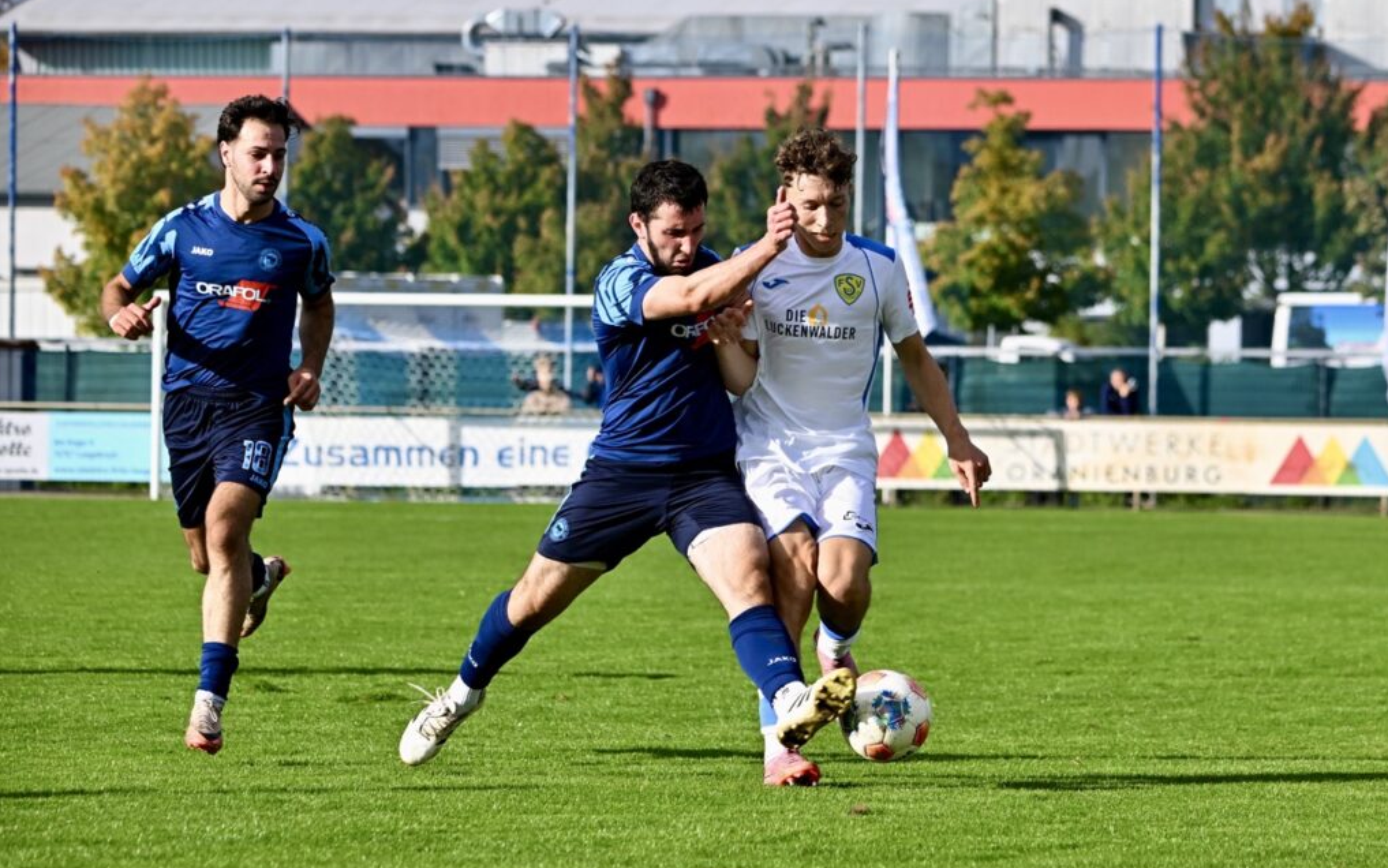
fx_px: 6016
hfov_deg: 13.2
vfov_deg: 8.3
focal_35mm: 159
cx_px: 697
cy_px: 453
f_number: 6.3
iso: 450
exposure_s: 1/1600
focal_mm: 155
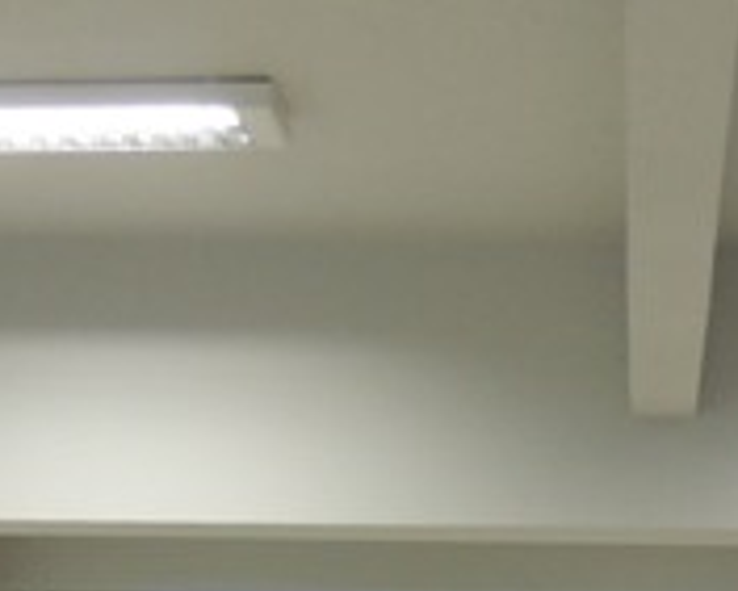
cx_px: 591
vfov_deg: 15.9
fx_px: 1858
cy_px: 998
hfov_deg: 22.2
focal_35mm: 85
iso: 400
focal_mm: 4.3
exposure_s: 1/25
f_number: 3
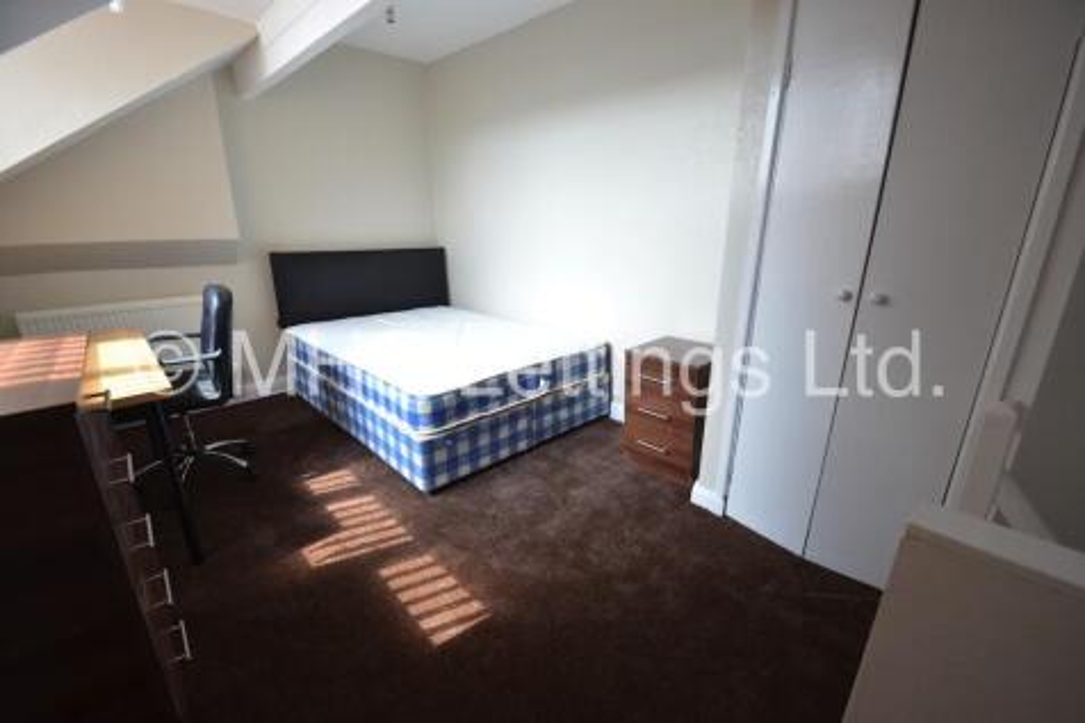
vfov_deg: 77.3
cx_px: 542
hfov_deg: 100.4
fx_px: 452
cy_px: 362
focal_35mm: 15
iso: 1000
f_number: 4.5
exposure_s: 1/160
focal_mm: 10
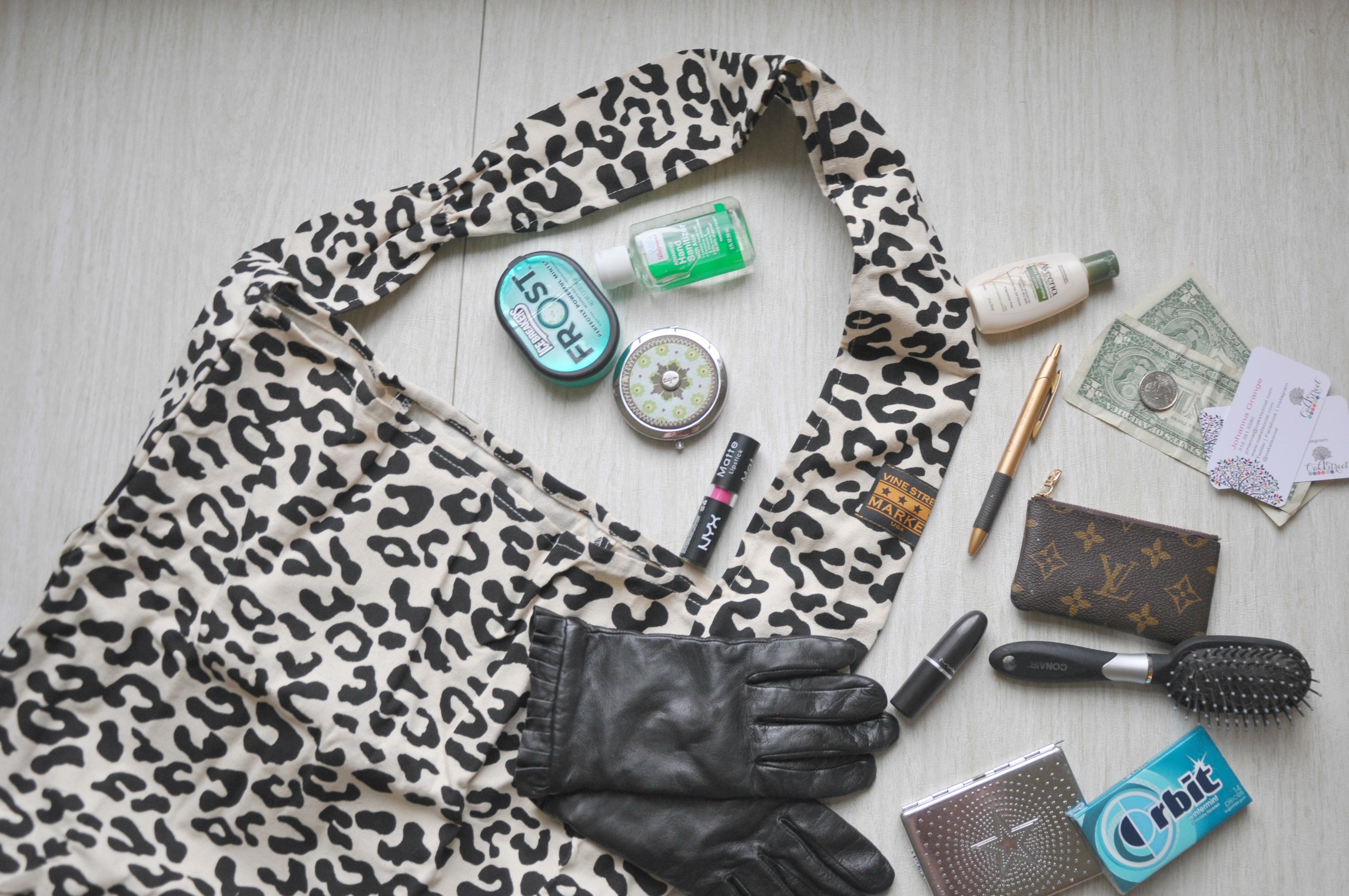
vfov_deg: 36.8
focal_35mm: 36
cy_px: 467
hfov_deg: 53.1
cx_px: 719
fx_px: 1348
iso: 450
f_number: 4
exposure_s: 1/15
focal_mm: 22
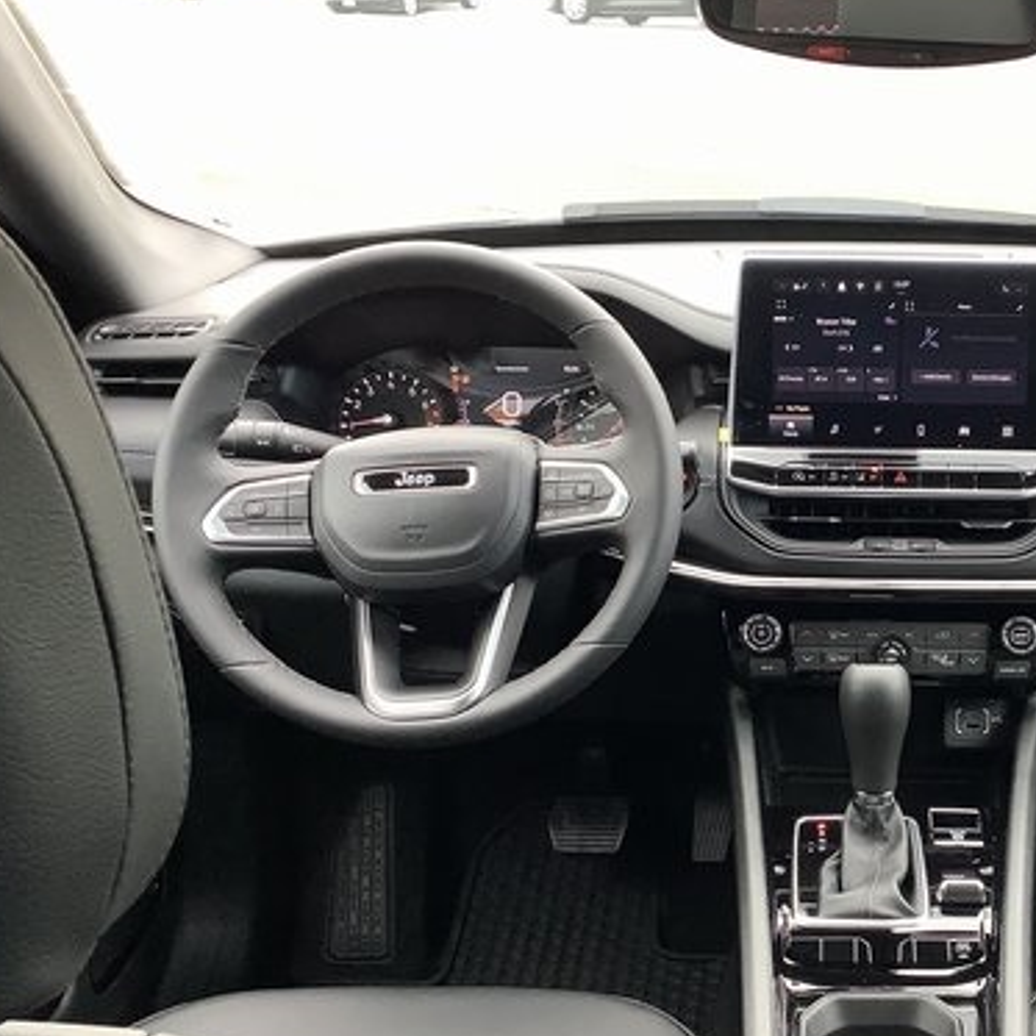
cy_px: 583
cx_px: 850
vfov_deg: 36.0
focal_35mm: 47
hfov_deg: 34.8
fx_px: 1591
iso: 80
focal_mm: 3.3
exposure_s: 1/120
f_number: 2.4
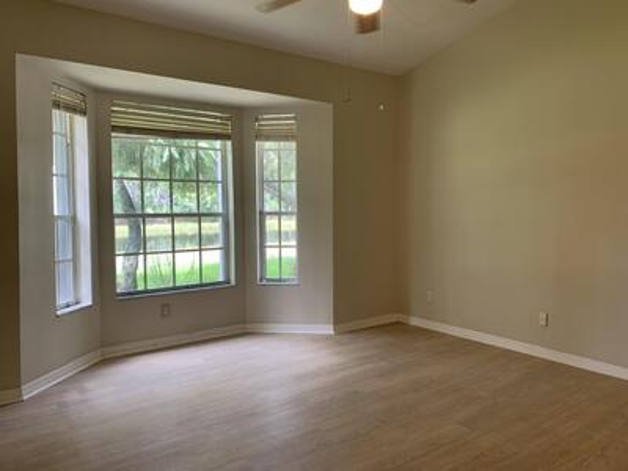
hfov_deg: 67.3
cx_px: 314
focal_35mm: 26
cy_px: 236
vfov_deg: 53.1
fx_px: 472
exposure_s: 1/60
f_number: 1.8
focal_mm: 4.25
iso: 50
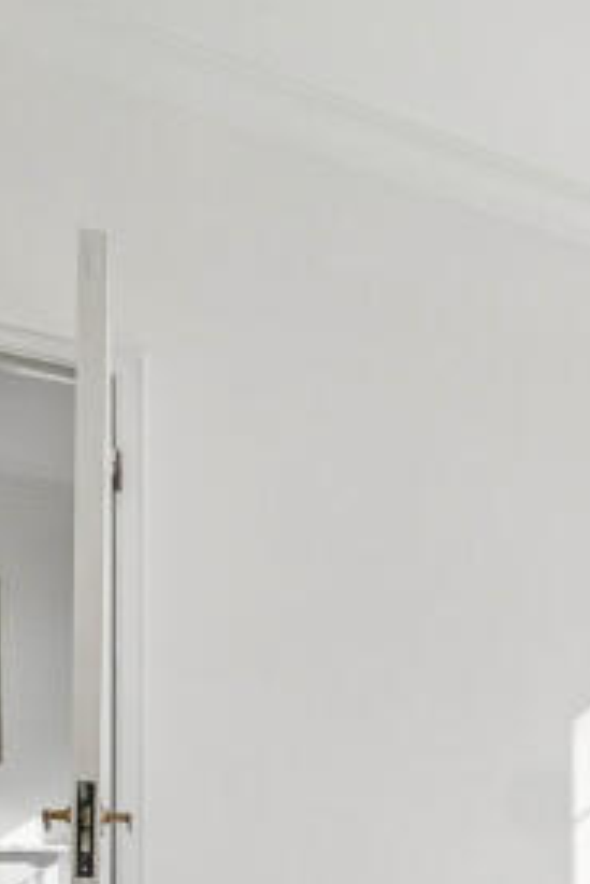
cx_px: 848
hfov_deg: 21.0
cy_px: 969
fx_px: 1375
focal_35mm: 56
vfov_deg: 31.6
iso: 250
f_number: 6.3
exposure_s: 1/640
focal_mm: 10
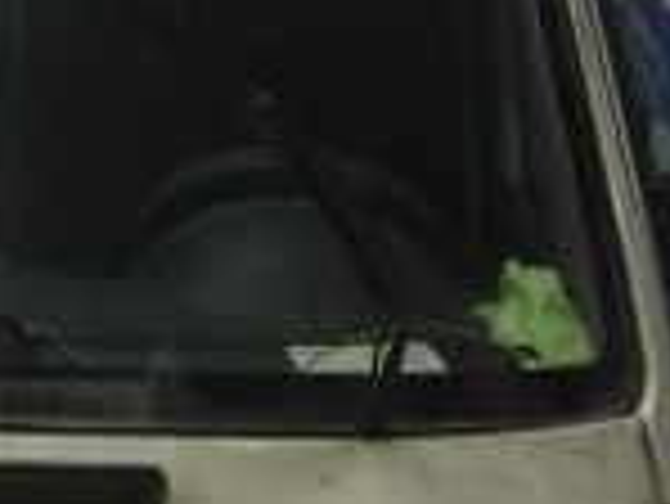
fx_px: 1511
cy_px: 126
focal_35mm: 78
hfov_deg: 23.4
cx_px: -76
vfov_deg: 18.8
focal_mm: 4.15
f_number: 2.2
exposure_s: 1/33
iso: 64
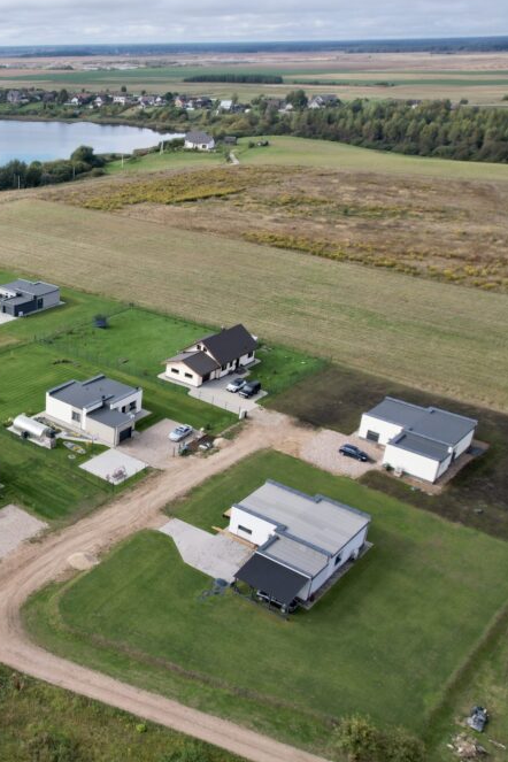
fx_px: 720
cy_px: 382
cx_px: -18
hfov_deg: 34.7
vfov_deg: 55.8
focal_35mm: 34
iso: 140
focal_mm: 8.38
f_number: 2.8
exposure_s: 1/1250
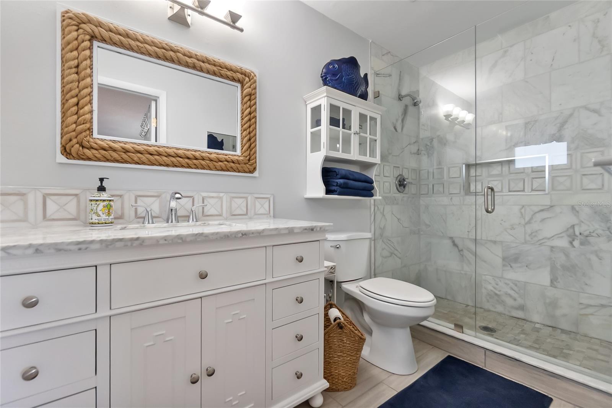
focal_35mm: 15
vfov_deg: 77.3
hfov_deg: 100.4
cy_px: 204
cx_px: 306
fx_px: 255
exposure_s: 1/125
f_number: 4
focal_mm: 10
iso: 3200
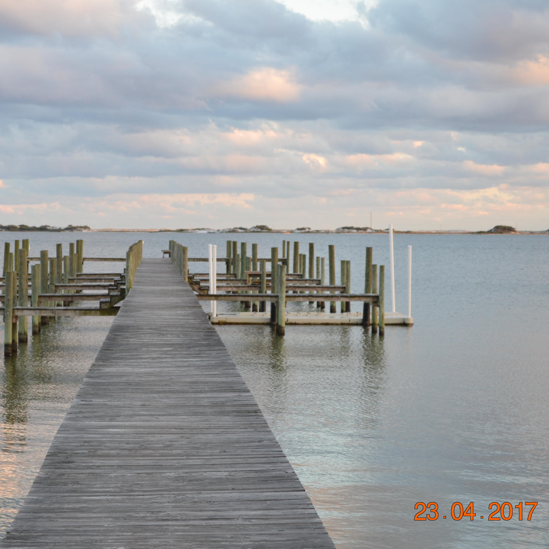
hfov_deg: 19.1
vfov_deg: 19.2
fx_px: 1627
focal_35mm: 91
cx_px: 185
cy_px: 267
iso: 400
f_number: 5.6
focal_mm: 45
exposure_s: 1/125
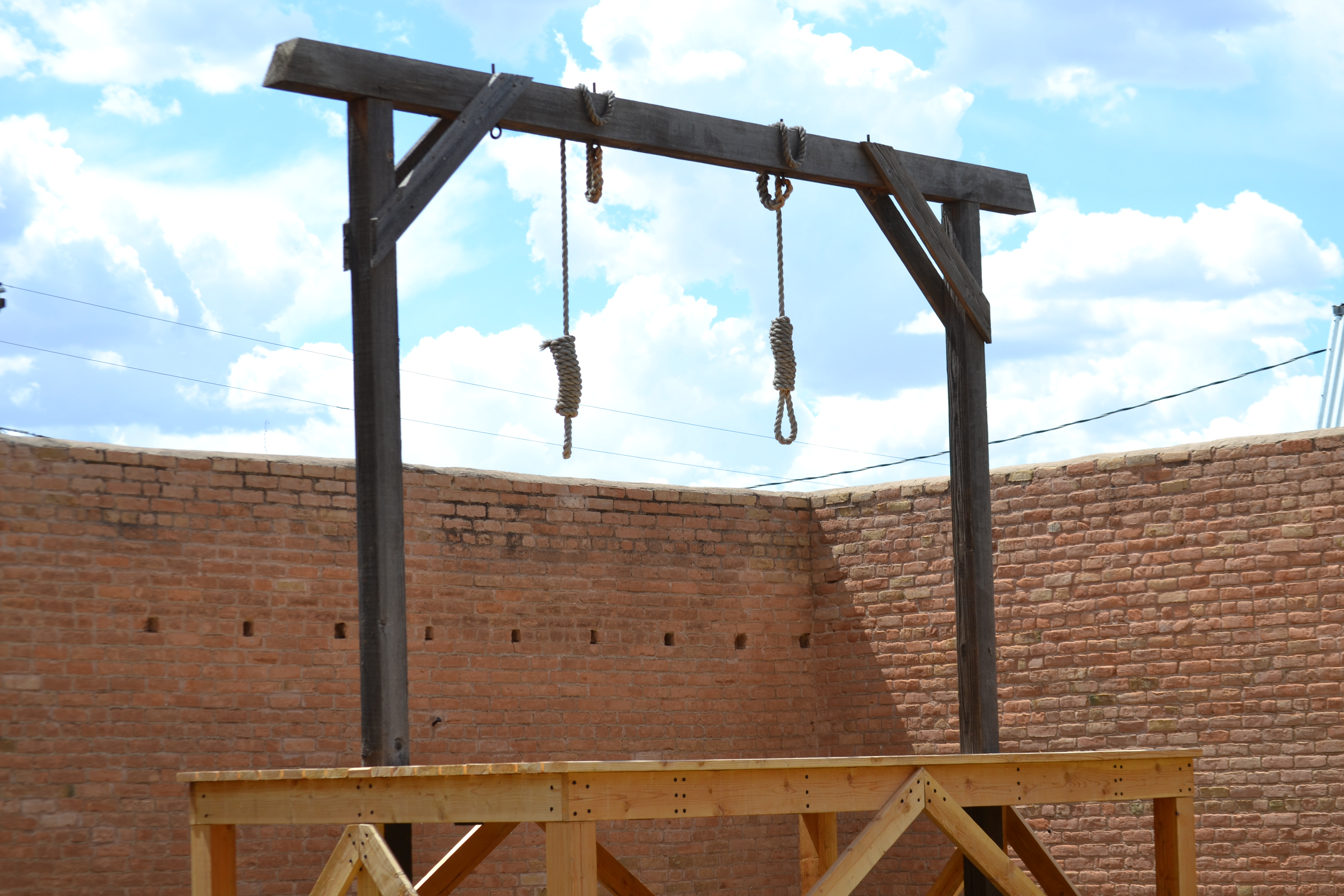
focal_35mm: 82
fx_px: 3080
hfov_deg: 24.6
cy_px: 448
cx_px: 672
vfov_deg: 16.6
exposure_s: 1/250
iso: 100
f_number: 8
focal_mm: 55
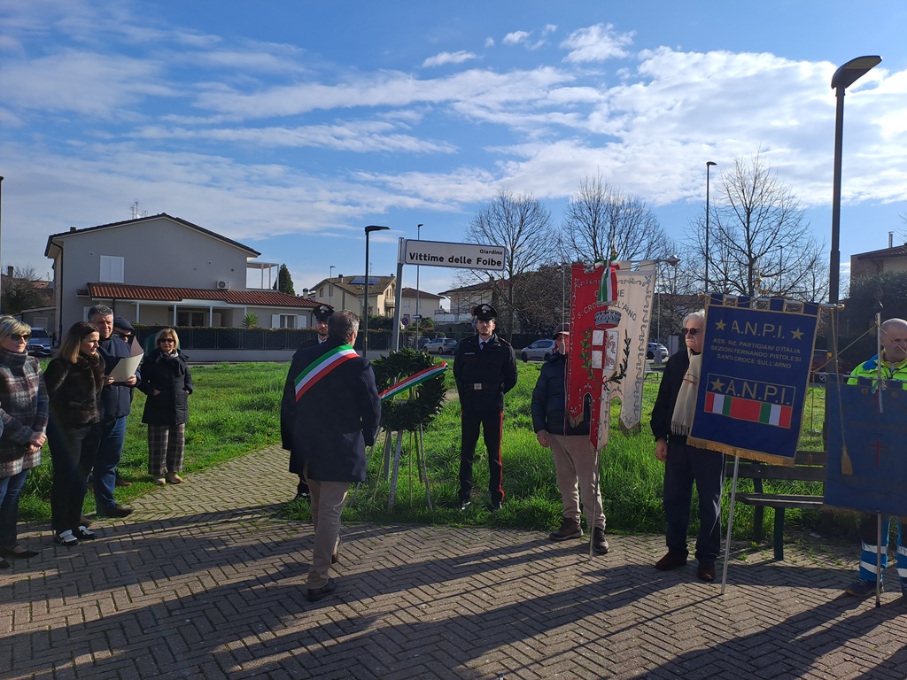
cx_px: 454
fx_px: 655
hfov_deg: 69.4
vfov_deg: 54.9
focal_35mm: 25
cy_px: 340
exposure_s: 1/2545
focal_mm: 4.65
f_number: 1.8
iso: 32
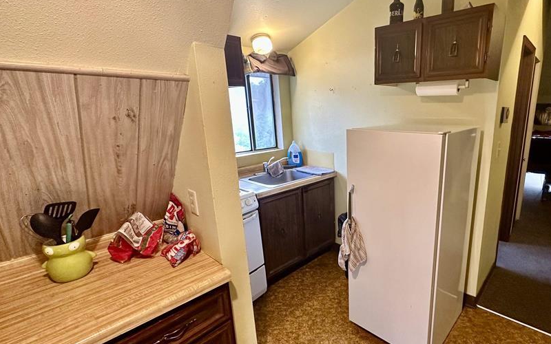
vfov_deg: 62.2
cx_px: 351
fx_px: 285
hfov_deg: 85.9
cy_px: 179
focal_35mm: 19
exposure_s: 1/99
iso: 320
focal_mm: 2.22
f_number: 2.2
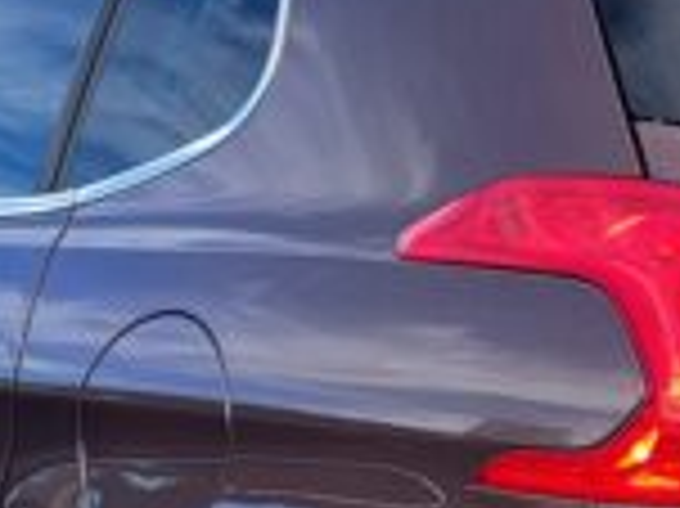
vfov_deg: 10.6
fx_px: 2709
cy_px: 566
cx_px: 392
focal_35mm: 138
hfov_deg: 14.3
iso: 40
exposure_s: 1/626
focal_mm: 5.4
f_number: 1.8
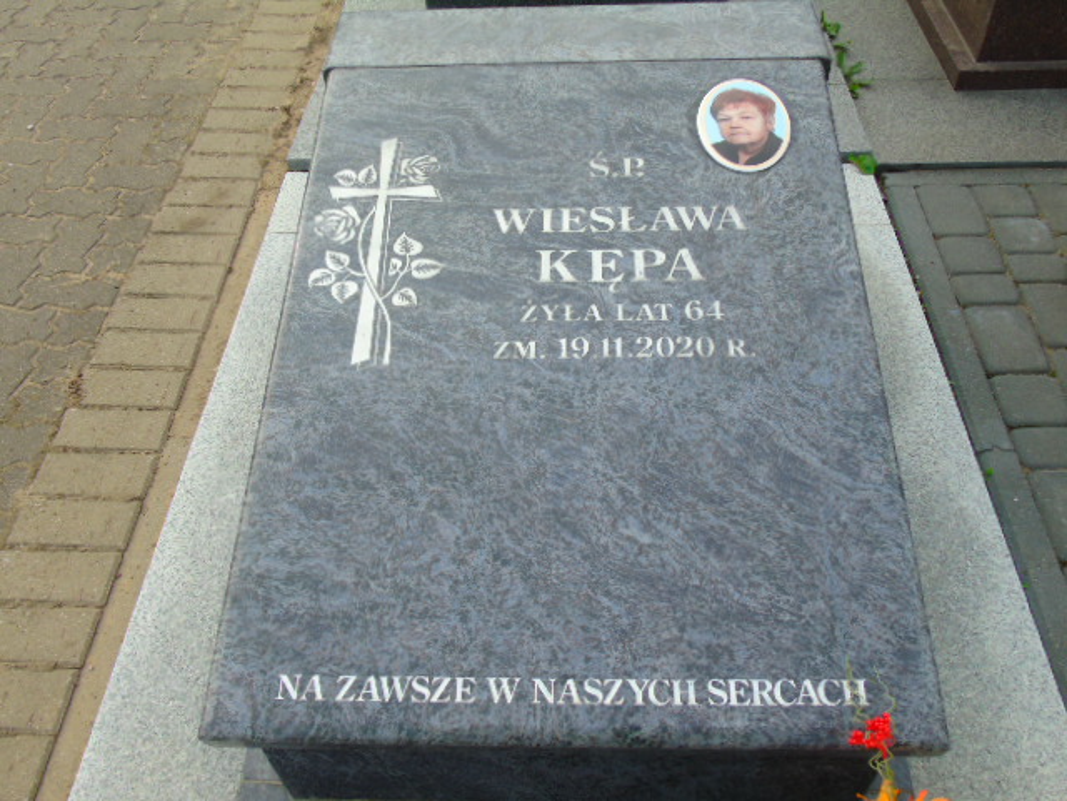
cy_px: 400
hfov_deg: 61.7
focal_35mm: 29
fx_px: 894
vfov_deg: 48.2
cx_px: 534
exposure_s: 1/200
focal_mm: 5.2
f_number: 3.6
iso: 80
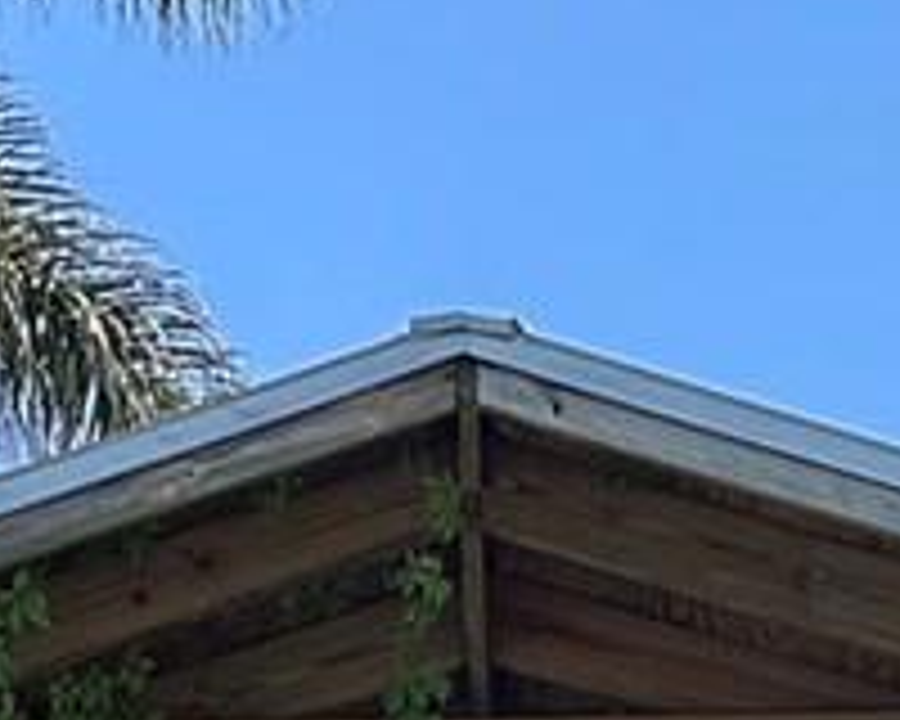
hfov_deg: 10.3
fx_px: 4981
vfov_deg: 7.0
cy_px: 2457
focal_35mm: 187
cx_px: 374
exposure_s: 1/2252
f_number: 1.78
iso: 80
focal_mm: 6.86
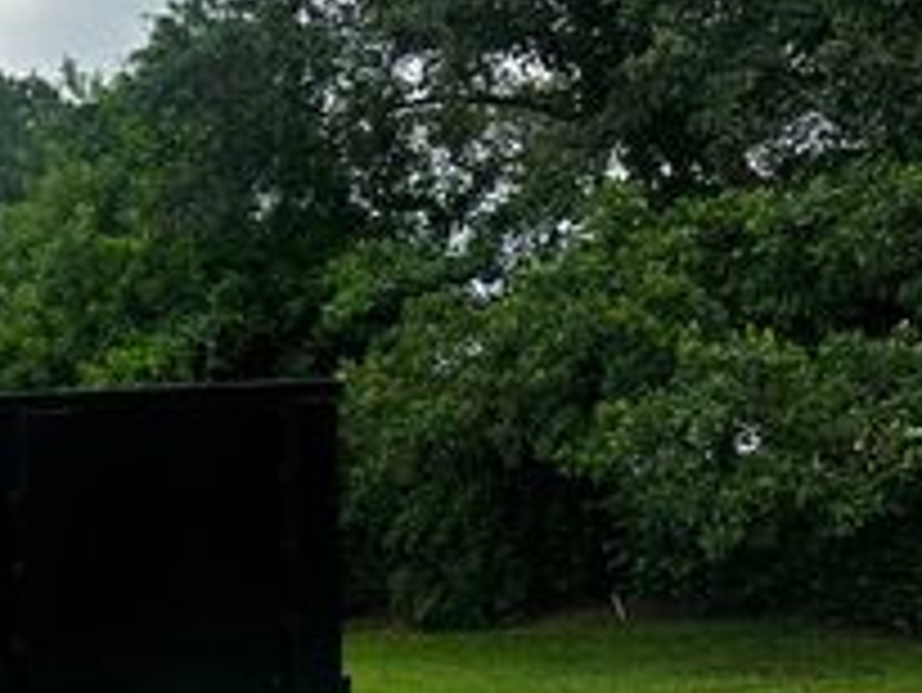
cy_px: 742
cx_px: -477
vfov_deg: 19.0
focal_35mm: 75
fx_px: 1999
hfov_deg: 21.6
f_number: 1.78
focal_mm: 6.86
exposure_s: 1/1517
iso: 80
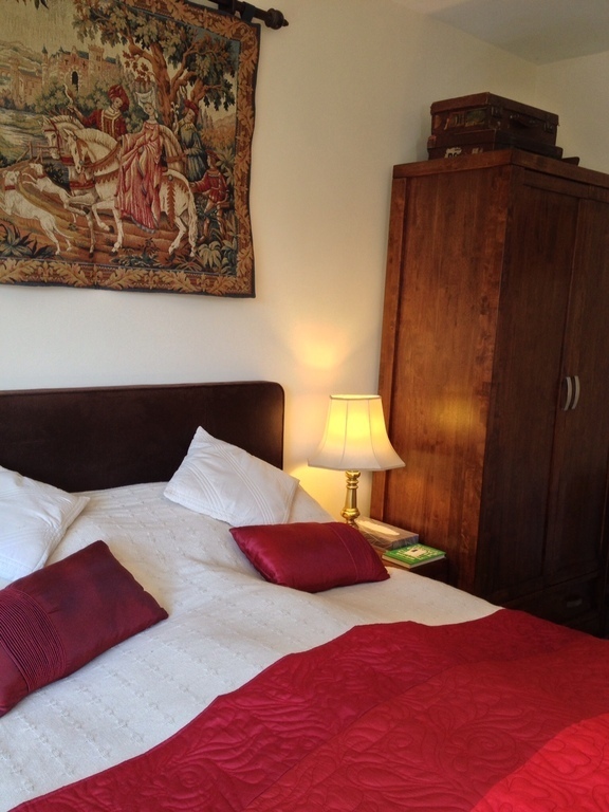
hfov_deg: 40.7
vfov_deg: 52.6
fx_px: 821
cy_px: 406
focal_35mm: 35
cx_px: 304
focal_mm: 4.28
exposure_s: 1/60
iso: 64
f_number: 2.4
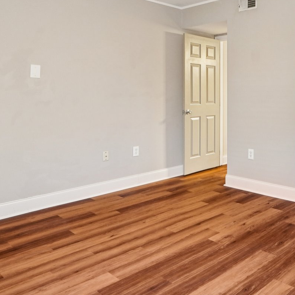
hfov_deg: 46.2
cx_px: 250
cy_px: 101
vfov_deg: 49.0
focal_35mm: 33
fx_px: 318
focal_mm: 10
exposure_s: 1/1.43
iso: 400
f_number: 8
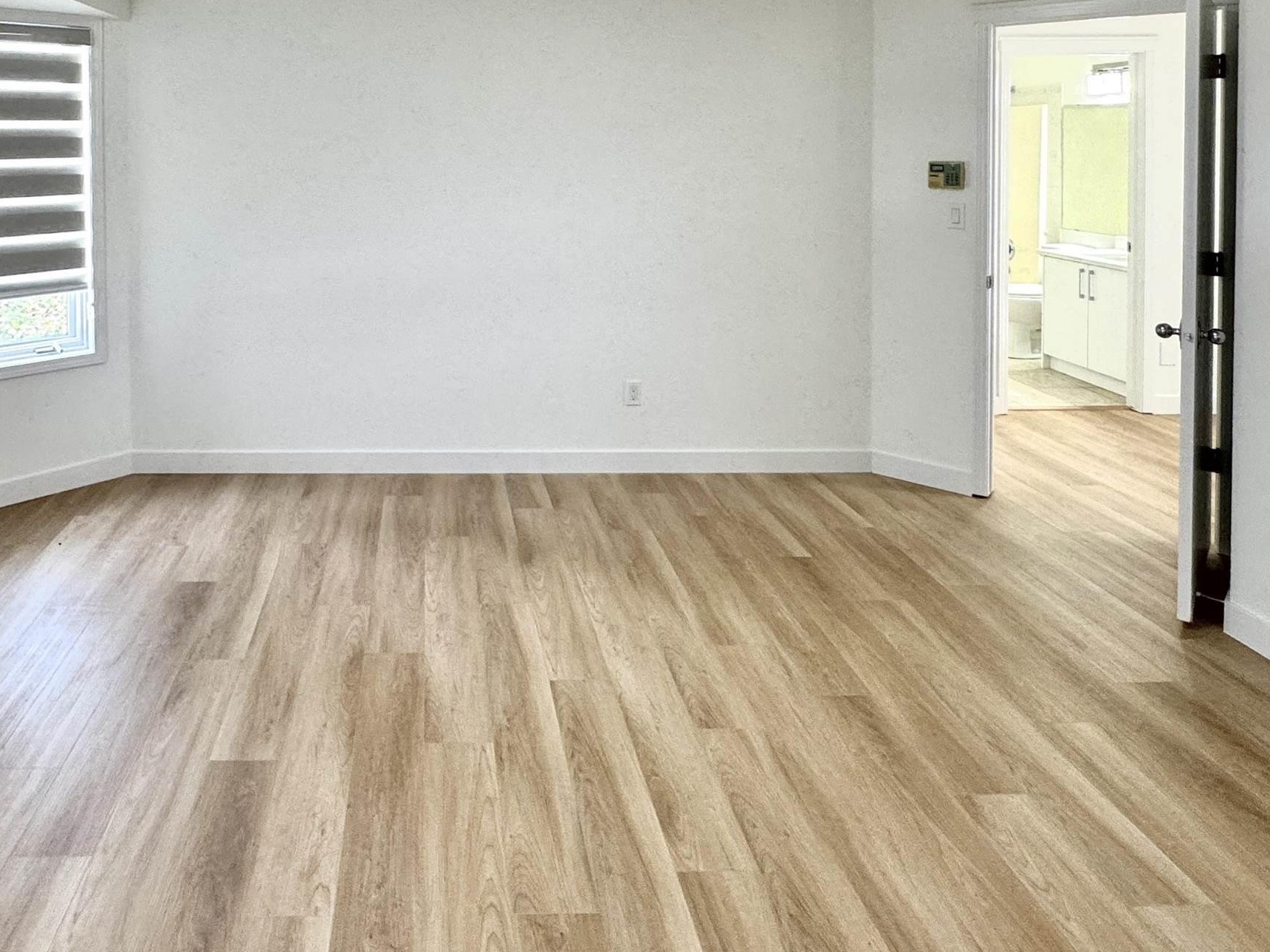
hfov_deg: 67.8
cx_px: 441
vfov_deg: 50.5
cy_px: 151
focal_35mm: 25
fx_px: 917
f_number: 2.2
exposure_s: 1/120
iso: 200
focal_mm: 2.22
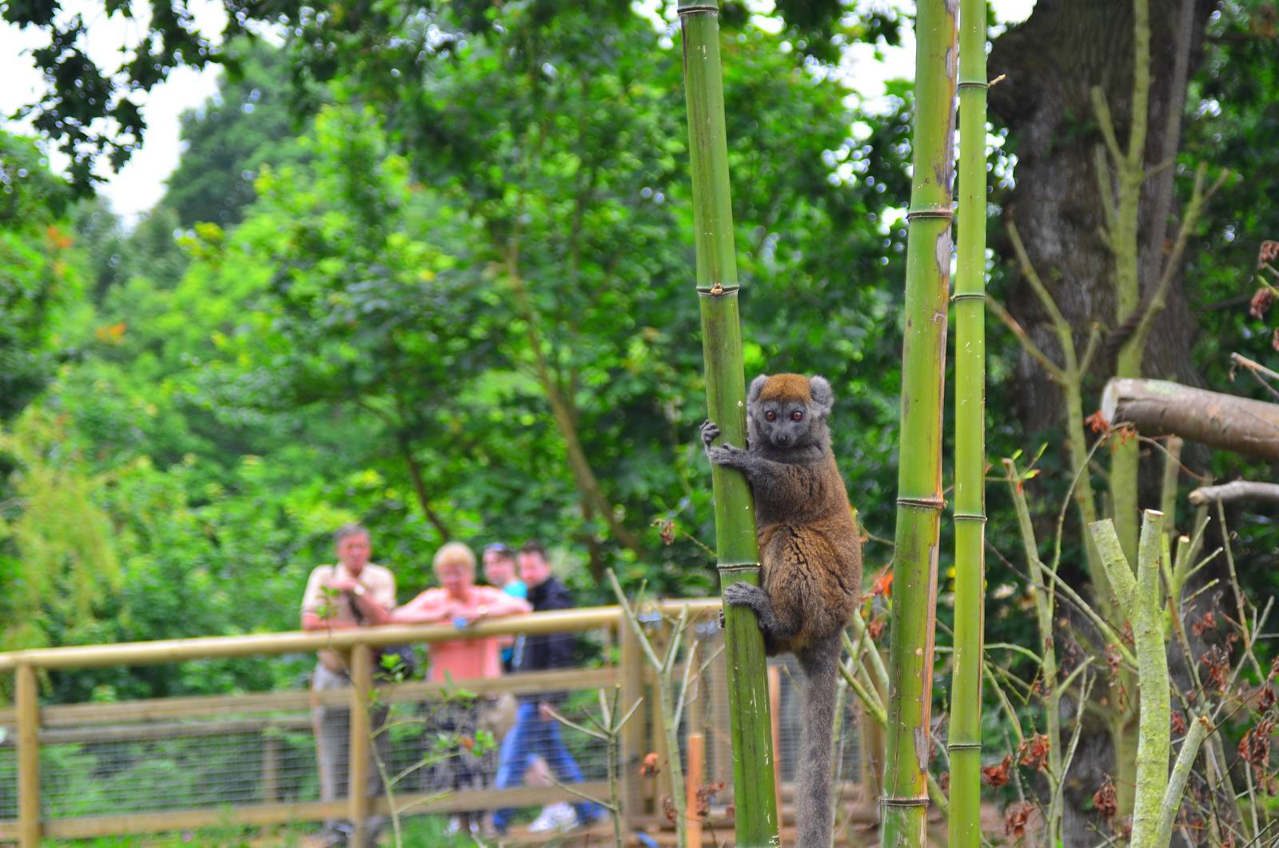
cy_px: 424
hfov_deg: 19.5
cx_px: 640
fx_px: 3723
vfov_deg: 13.0
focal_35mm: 105
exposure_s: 1/125
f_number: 4.5
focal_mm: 70
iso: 100
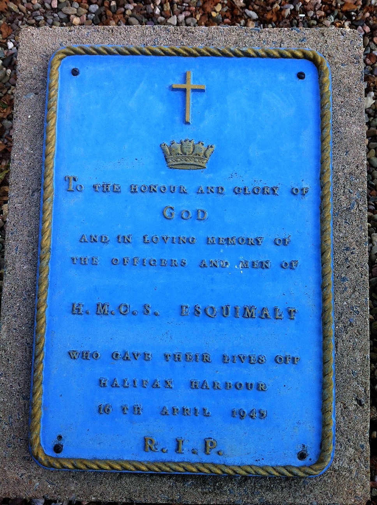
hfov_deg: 40.6
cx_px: 188
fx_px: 510
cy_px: 252
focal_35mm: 35
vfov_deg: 52.7
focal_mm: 3.85
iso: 80
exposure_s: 1/520
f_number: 2.8
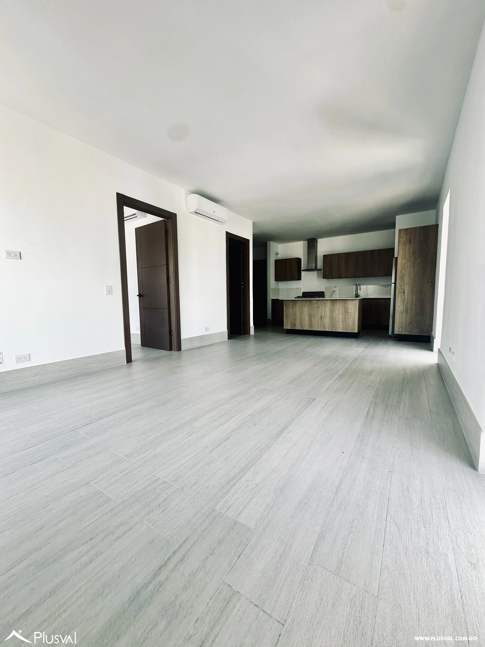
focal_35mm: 14
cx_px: 242
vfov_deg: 102.1
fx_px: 262
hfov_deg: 85.7
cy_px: 324
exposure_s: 1/172
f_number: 2.2
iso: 40
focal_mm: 2.22
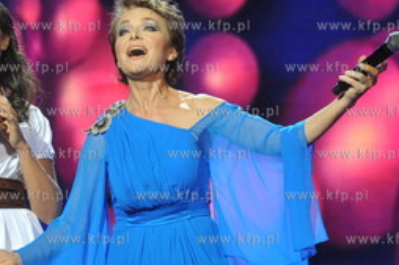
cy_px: 132
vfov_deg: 6.4
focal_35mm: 213
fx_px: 2359
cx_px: 143
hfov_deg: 9.7
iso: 3200
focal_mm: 135
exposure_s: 1/200
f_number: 5.6
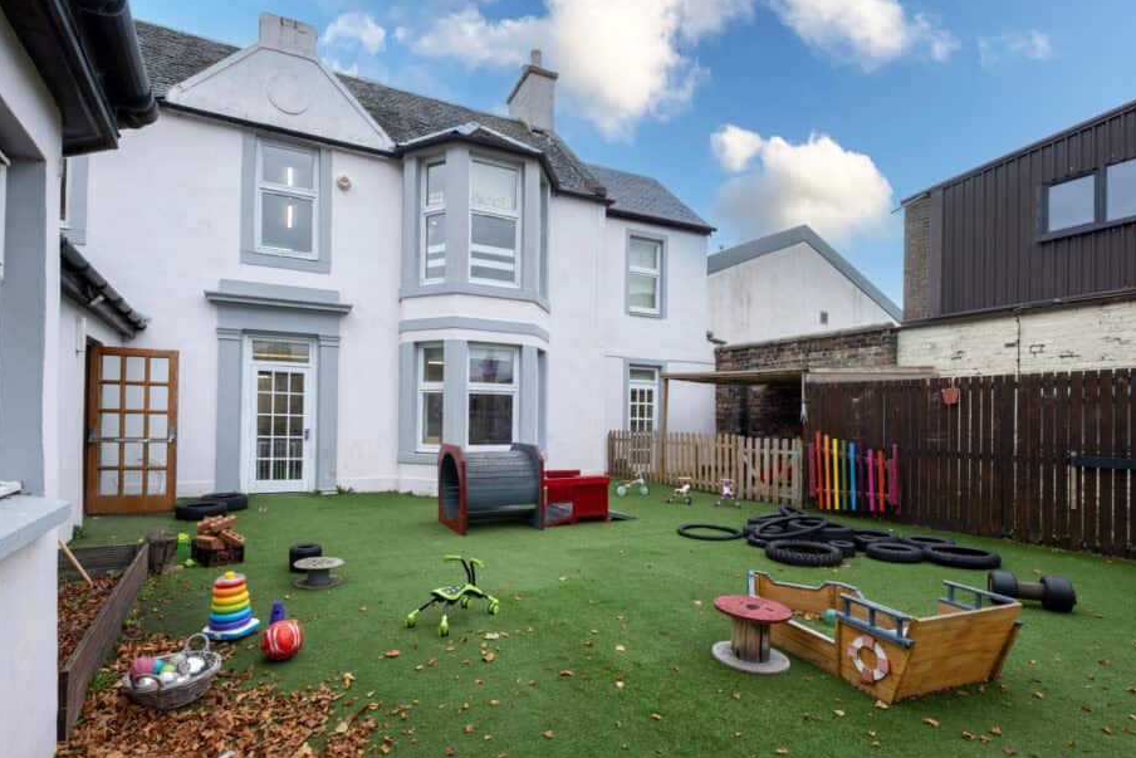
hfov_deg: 93.2
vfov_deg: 70.2
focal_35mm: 17
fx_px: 536
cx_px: 539
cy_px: 426
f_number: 10
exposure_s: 1/13
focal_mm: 10
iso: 125
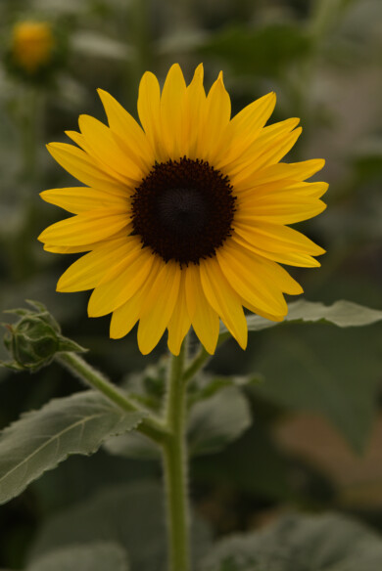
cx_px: 191
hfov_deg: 13.1
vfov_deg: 19.4
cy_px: 286
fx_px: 1669
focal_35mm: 105
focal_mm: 105
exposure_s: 1/1250
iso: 400
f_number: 5.6
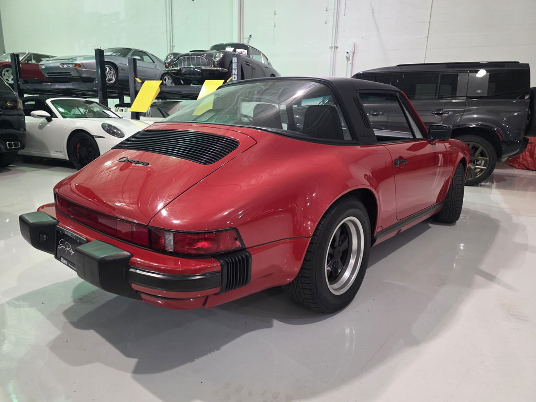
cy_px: 201
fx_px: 356
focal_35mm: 23
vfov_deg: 58.9
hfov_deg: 73.9
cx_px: 268
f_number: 1.7
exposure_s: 1/120
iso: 800
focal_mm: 6.3
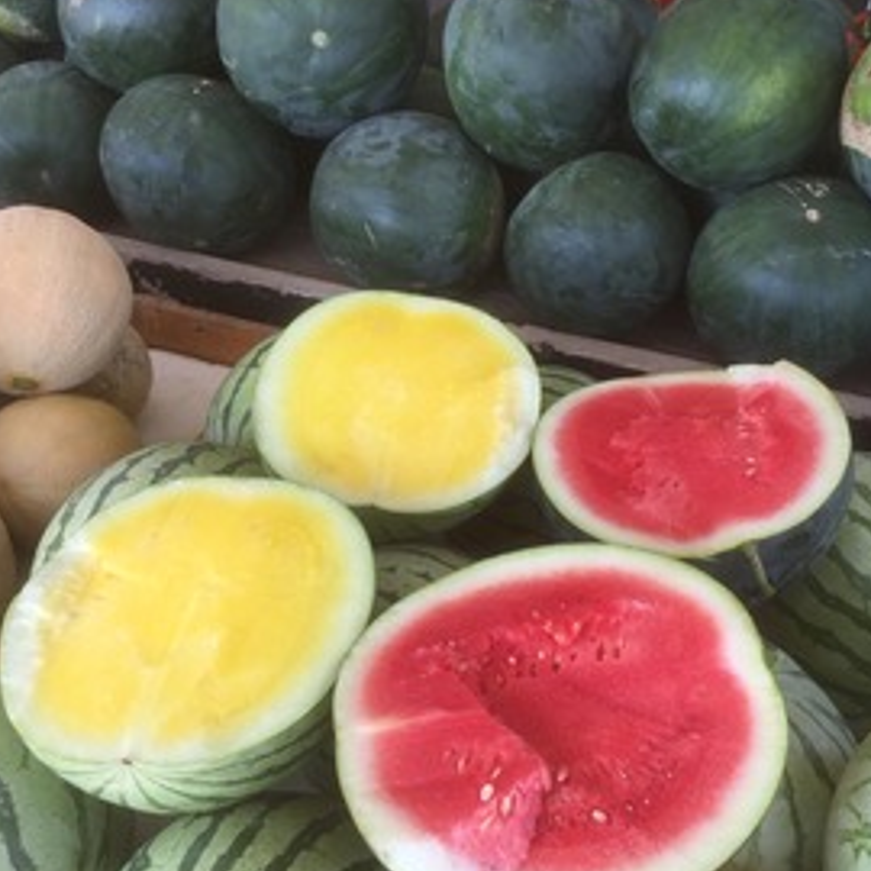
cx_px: 445
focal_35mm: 38
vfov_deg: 43.9
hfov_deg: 43.9
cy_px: 442
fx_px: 1082
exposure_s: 1/247
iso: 32
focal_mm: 4.15
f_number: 2.2
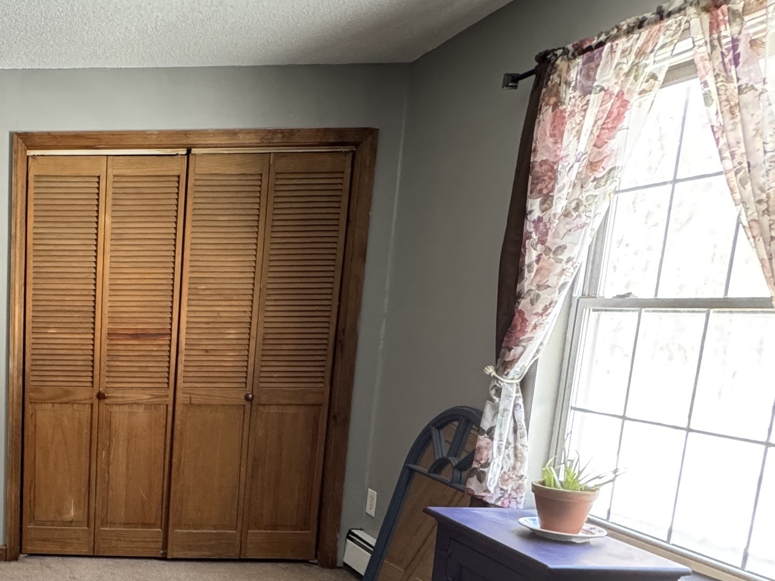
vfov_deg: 40.5
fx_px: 761
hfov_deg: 44.0
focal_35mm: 34
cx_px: -39
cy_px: 443
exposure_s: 1/90
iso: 320
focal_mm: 2.22
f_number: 2.2
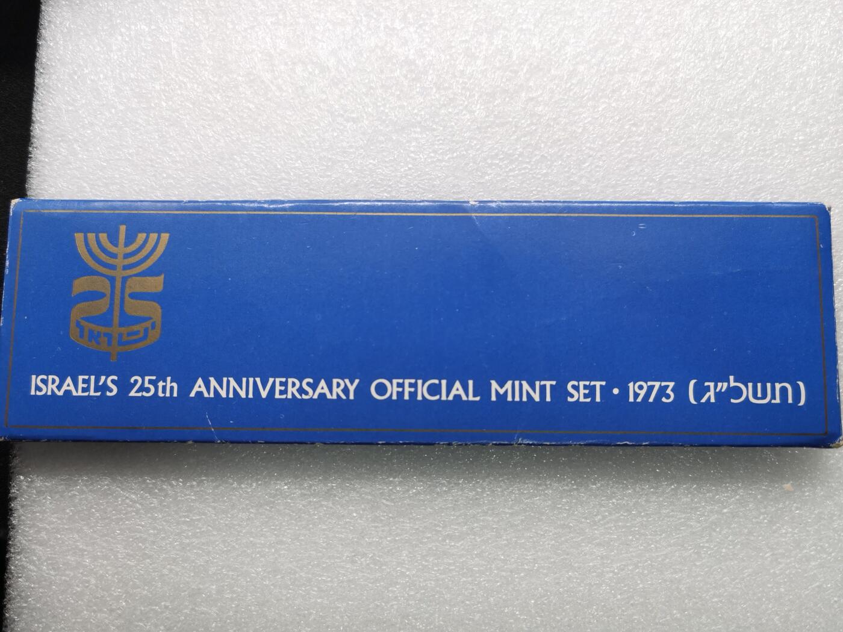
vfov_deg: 45.4
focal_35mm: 31
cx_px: 422
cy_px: 316
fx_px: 755
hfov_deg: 58.4
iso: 64
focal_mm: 5.56
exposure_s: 1/100
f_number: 1.6
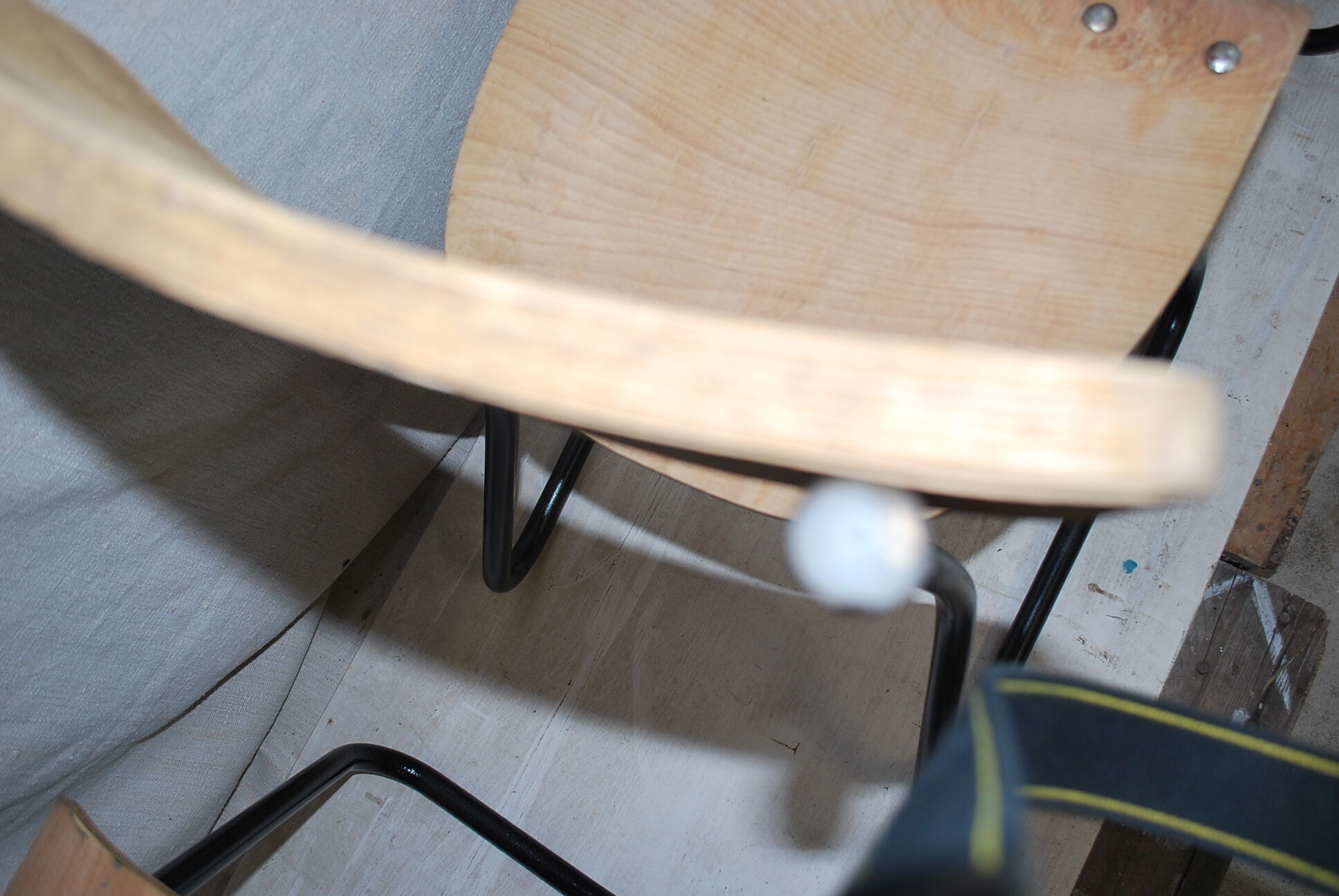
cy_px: 448
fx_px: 1117
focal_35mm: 30
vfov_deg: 43.7
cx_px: 670
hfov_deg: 61.9
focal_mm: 20
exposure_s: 1/60
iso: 200
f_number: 3.8
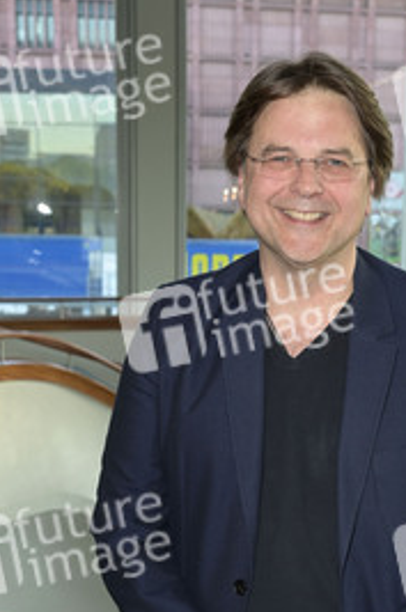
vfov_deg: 34.6
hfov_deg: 23.5
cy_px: 433
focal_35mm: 57
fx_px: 968
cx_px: 303
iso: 800
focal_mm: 38
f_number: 5.6
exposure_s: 1/60
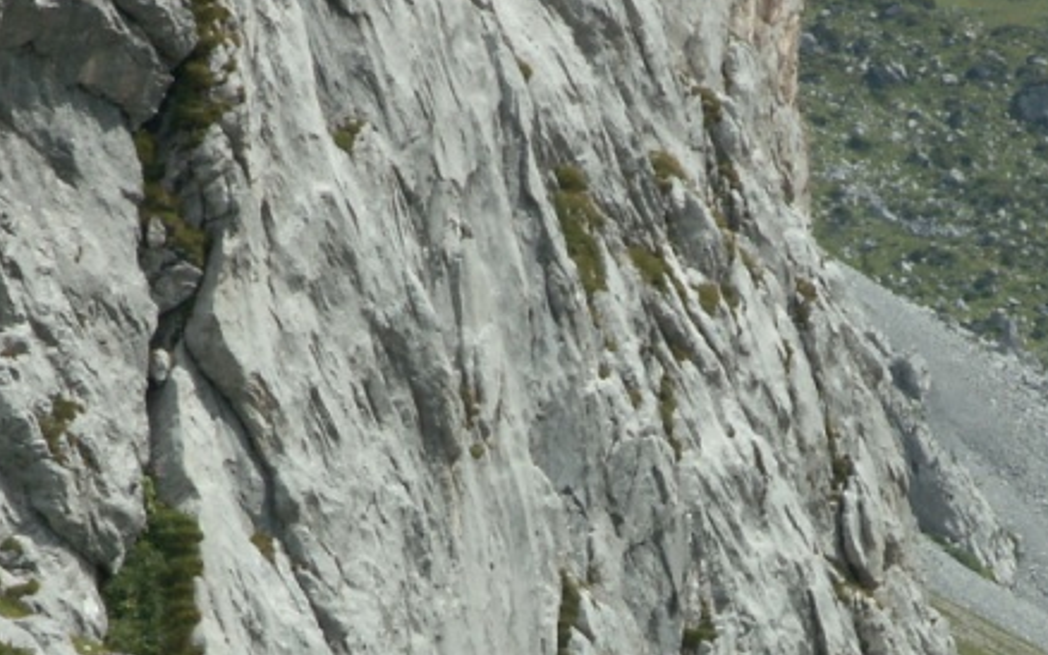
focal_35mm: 394
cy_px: 887
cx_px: 739
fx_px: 11256
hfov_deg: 5.3
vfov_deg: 3.3
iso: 50
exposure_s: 1/125
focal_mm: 26.06
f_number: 8
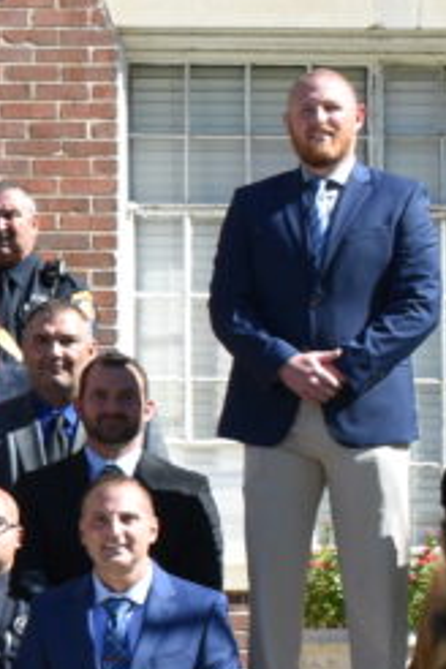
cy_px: 552
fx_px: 4208
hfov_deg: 5.7
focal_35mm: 226
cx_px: -919
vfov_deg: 9.1
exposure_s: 1/250
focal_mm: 31
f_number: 8
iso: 160
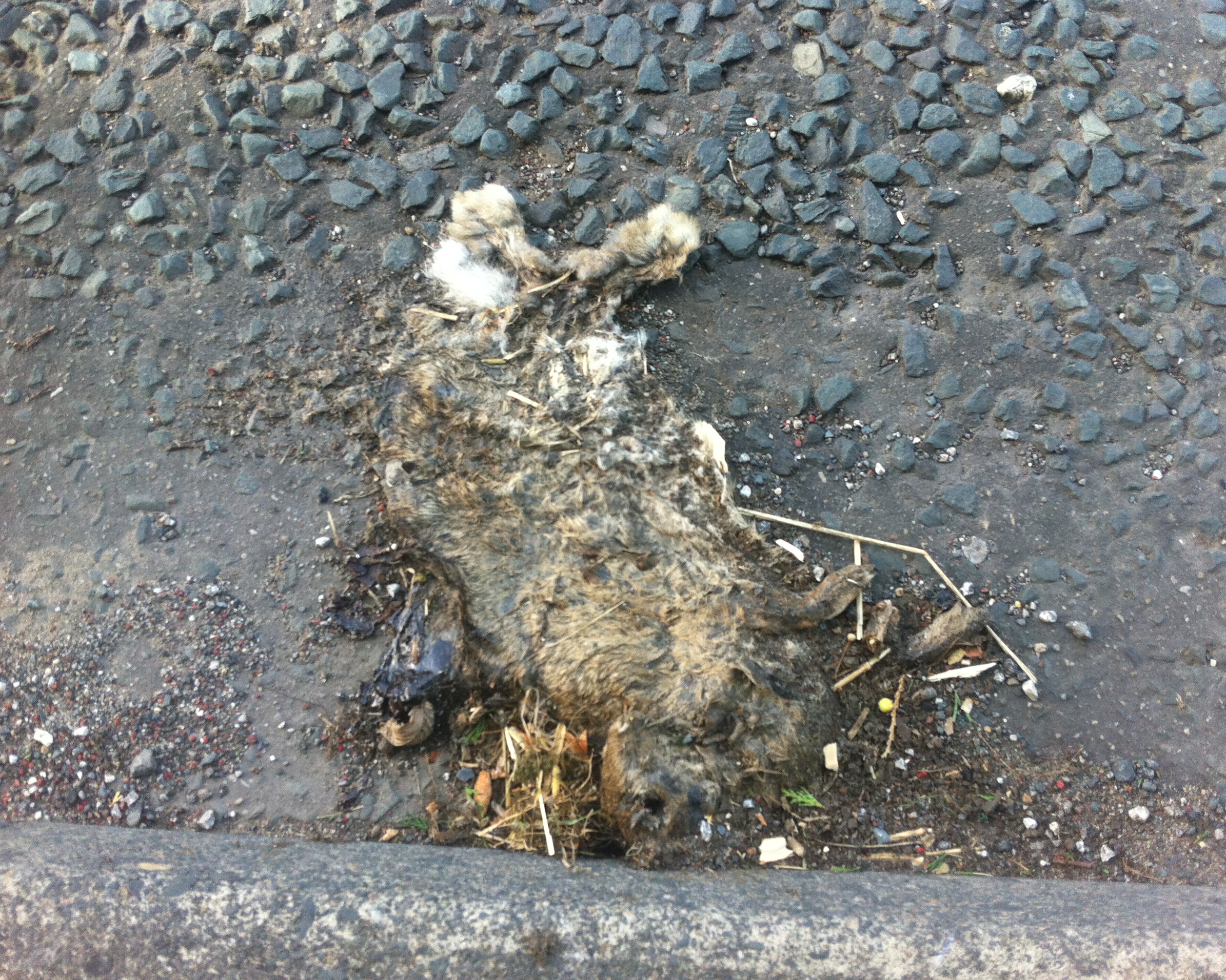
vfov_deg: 40.1
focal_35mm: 37
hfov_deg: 49.1
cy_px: 485
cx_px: 623
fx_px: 1343
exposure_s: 1/120
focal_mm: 3.85
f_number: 2.8
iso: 100
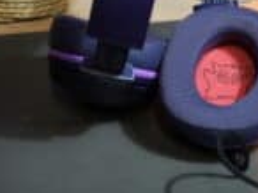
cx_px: 194
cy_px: 35
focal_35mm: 90
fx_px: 670
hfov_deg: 21.6
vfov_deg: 16.2
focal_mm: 35
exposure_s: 1/40
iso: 640
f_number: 8
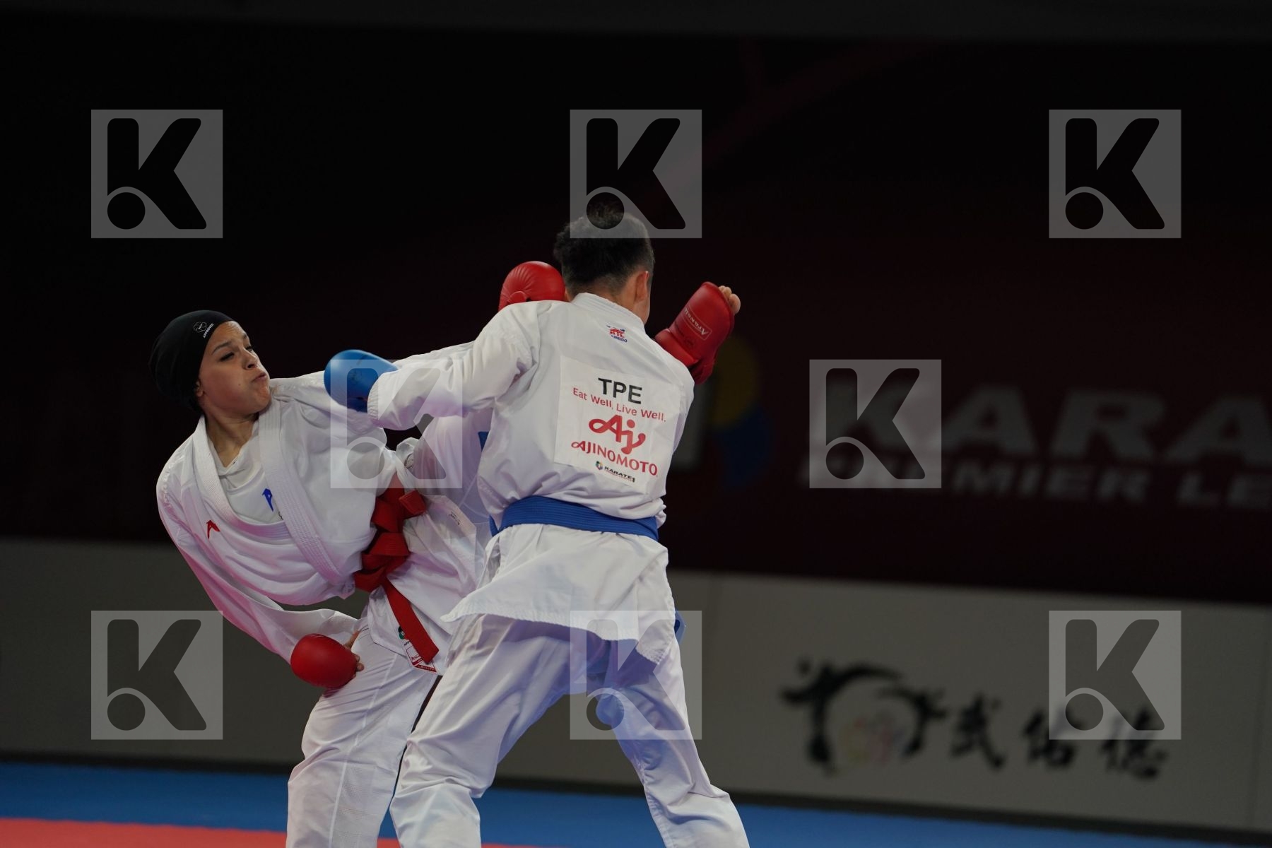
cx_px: 636
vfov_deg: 6.9
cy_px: 424
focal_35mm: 200
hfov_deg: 10.3
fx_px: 7066
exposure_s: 1/1000
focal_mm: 200
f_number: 2.8
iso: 1000
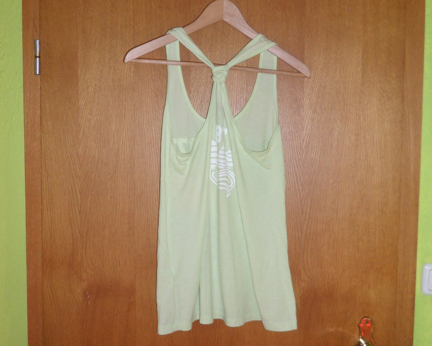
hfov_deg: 50.3
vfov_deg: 41.2
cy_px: 169
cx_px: 220
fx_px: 460
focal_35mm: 36
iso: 200
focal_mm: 4.9
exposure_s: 1/45
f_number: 3.5
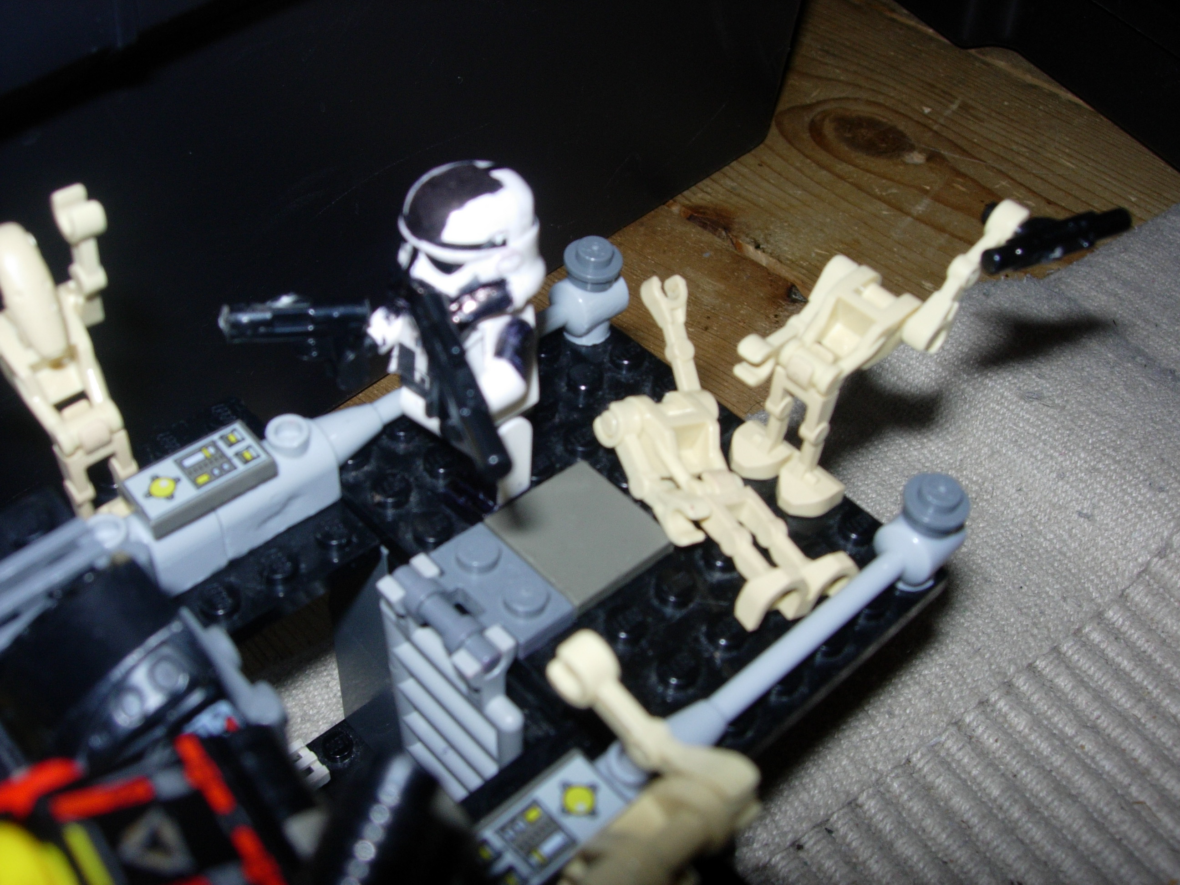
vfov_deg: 37.7
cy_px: 442
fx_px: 1295
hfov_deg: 49.0
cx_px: 590
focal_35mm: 38
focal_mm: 7.8
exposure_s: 1/64
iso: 79
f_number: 4.8
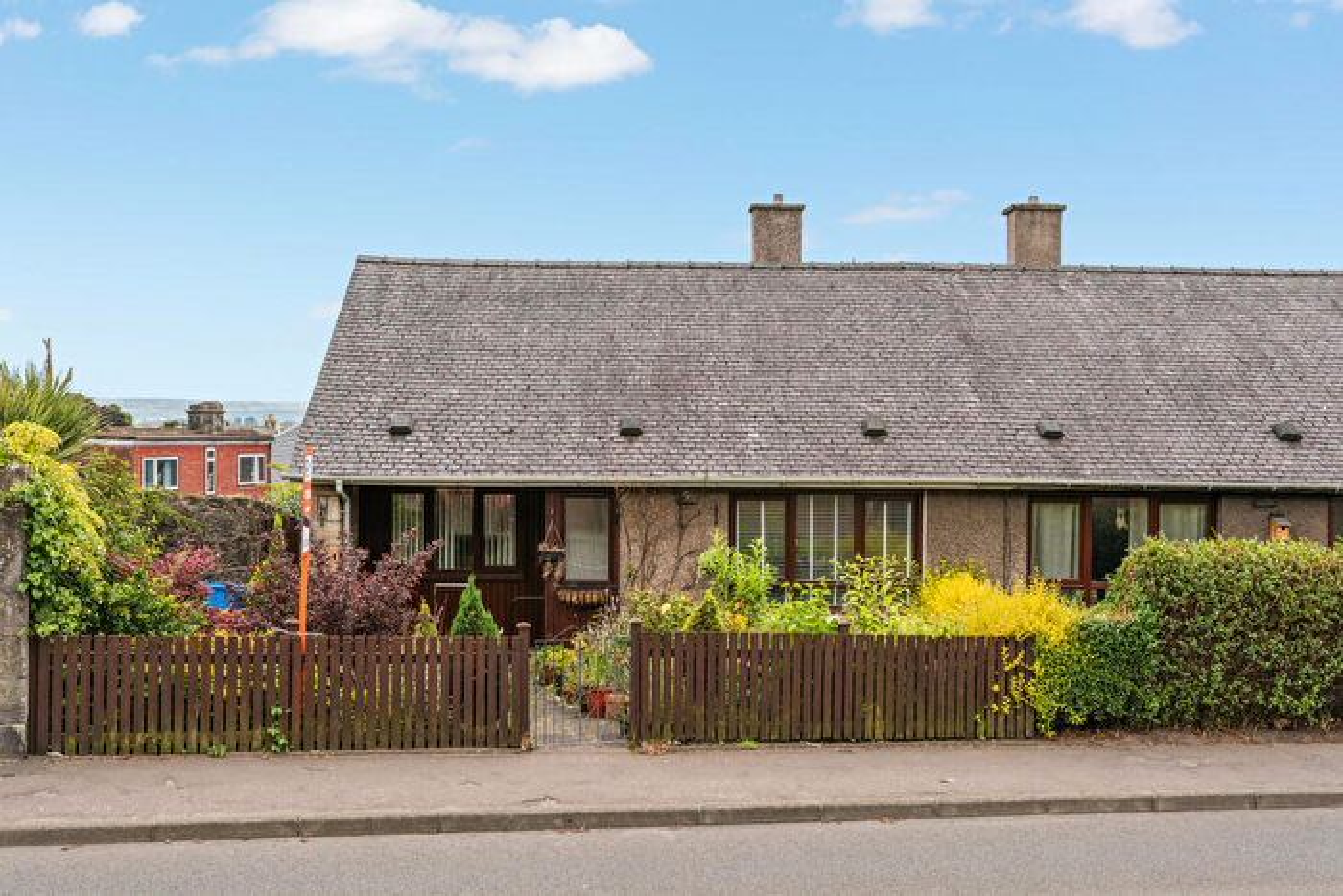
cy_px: 448
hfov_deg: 53.1
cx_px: 672
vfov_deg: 36.9
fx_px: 1343
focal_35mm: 36
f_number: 5.6
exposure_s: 1/125
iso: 200
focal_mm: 24
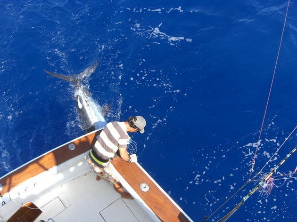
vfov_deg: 37.7
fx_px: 326
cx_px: 148
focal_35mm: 38
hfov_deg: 49.0
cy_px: 111
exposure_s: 1/250
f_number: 4
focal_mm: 7.9
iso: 80
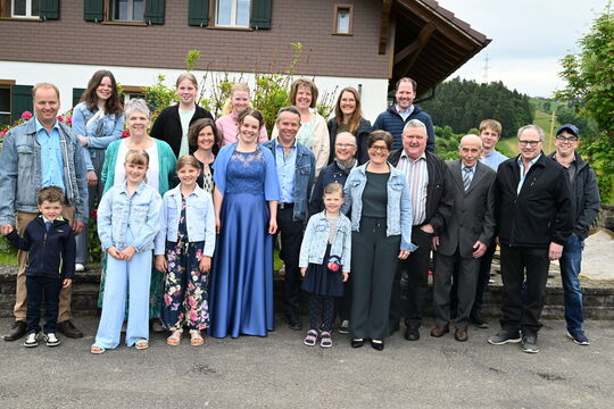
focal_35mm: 37
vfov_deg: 35.9
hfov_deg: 51.9
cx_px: 307
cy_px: 204
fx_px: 631
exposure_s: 1/640
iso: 1250
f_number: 8
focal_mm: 37
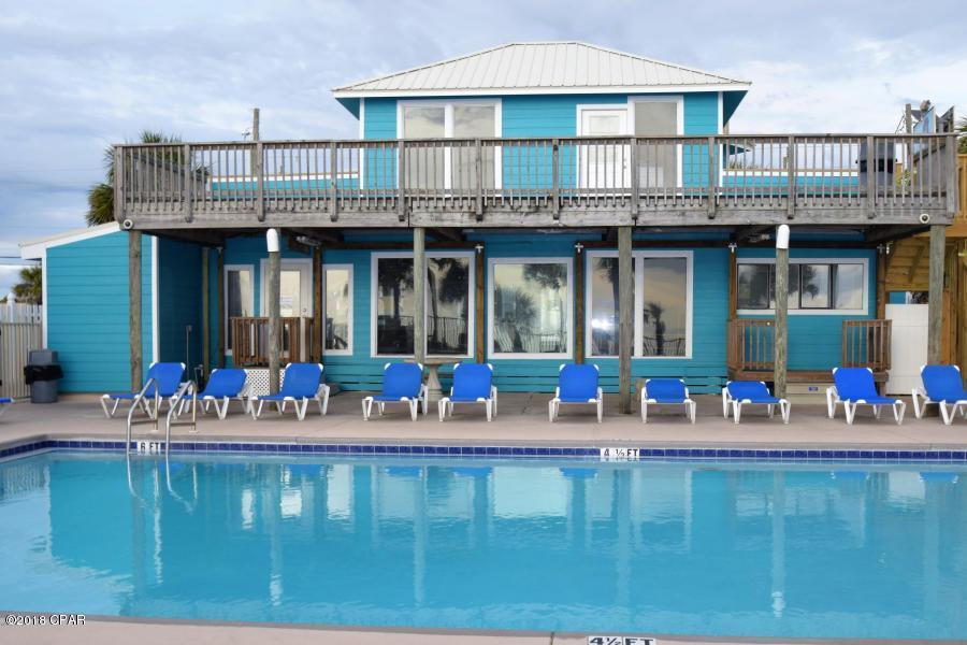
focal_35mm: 36
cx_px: 484
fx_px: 967
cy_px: 322
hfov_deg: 53.1
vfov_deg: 36.9
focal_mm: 24
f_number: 4.5
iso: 200
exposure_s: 1/350
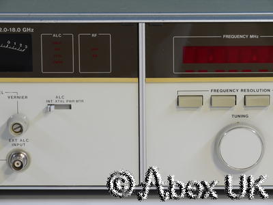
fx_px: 1719
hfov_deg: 9.1
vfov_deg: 6.8
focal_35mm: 218
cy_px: 102
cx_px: 136
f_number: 14
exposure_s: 1/2
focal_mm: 109
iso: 400
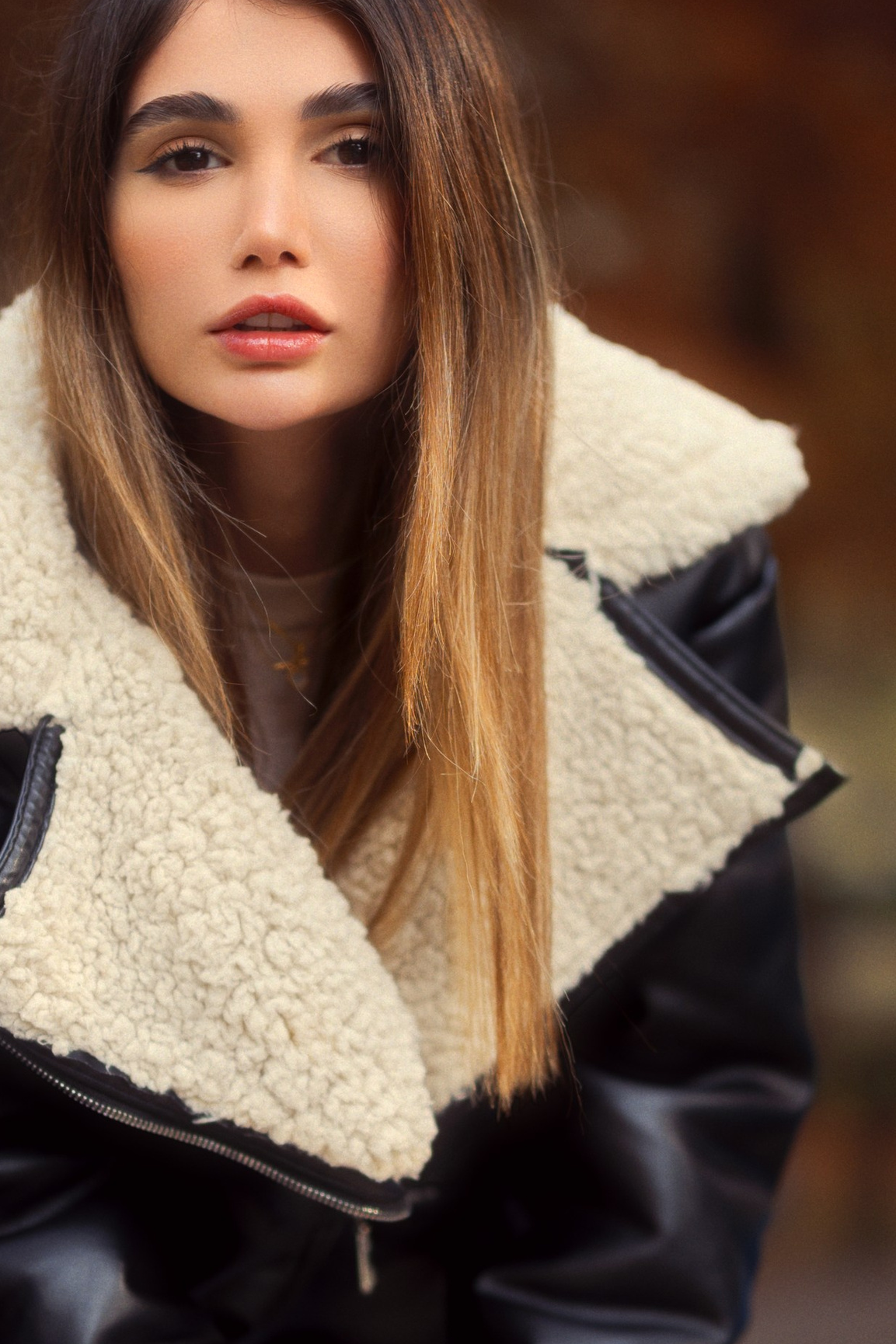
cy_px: 929
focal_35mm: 111
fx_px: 4145
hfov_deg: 12.3
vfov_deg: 18.4
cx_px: 260
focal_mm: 50
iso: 100
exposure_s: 1/1600
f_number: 1.2
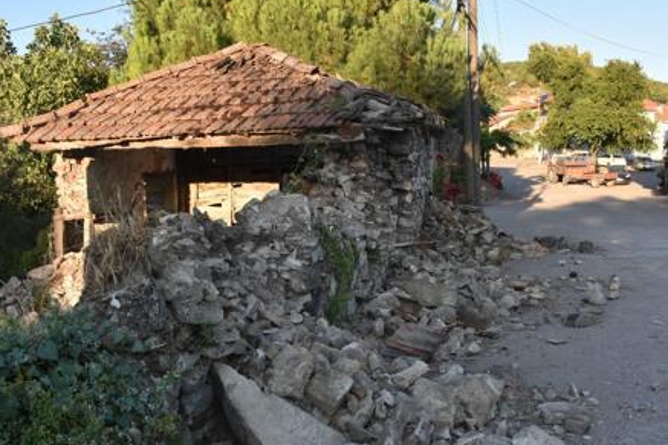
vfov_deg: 35.0
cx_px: 296
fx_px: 705
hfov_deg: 50.6
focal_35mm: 38
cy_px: 246
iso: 720
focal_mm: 18
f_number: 8
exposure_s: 1/500
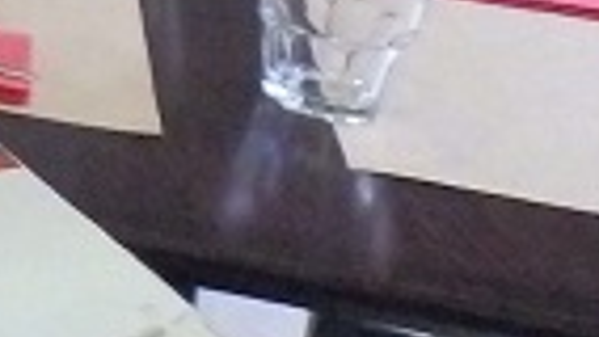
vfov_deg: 8.4
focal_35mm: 135
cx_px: -1008
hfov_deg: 11.7
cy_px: -409
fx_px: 2145
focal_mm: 4
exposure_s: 1/160
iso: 1600
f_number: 3.4
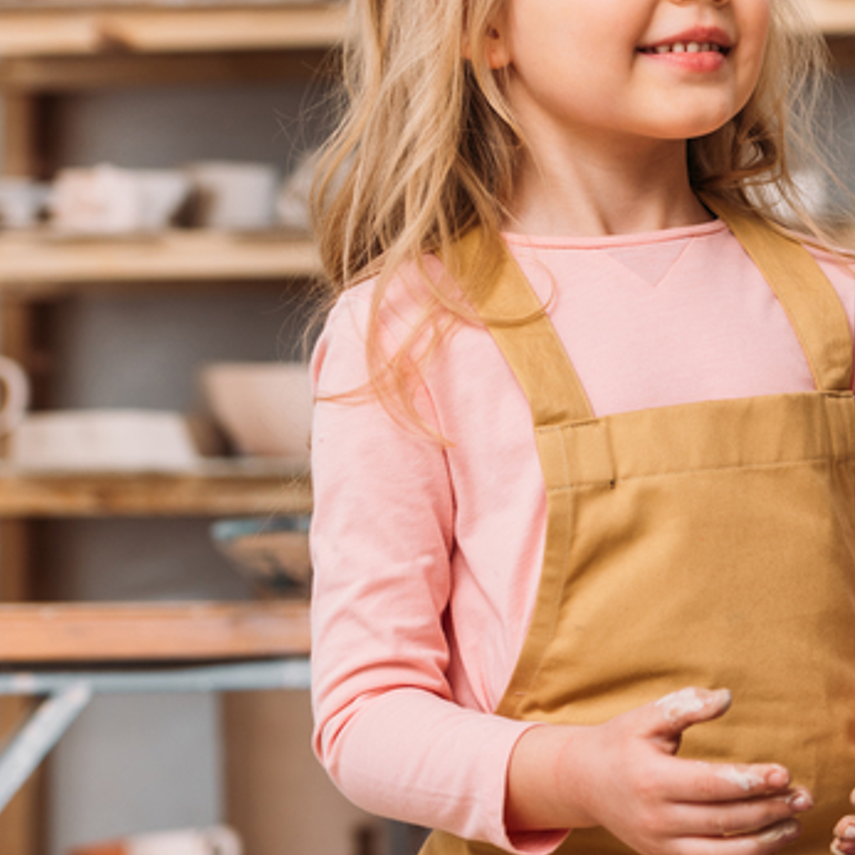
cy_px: 224
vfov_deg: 9.5
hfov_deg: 9.3
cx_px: 1108
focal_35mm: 184
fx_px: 5142
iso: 125
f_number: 4
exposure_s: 1/160
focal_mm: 75
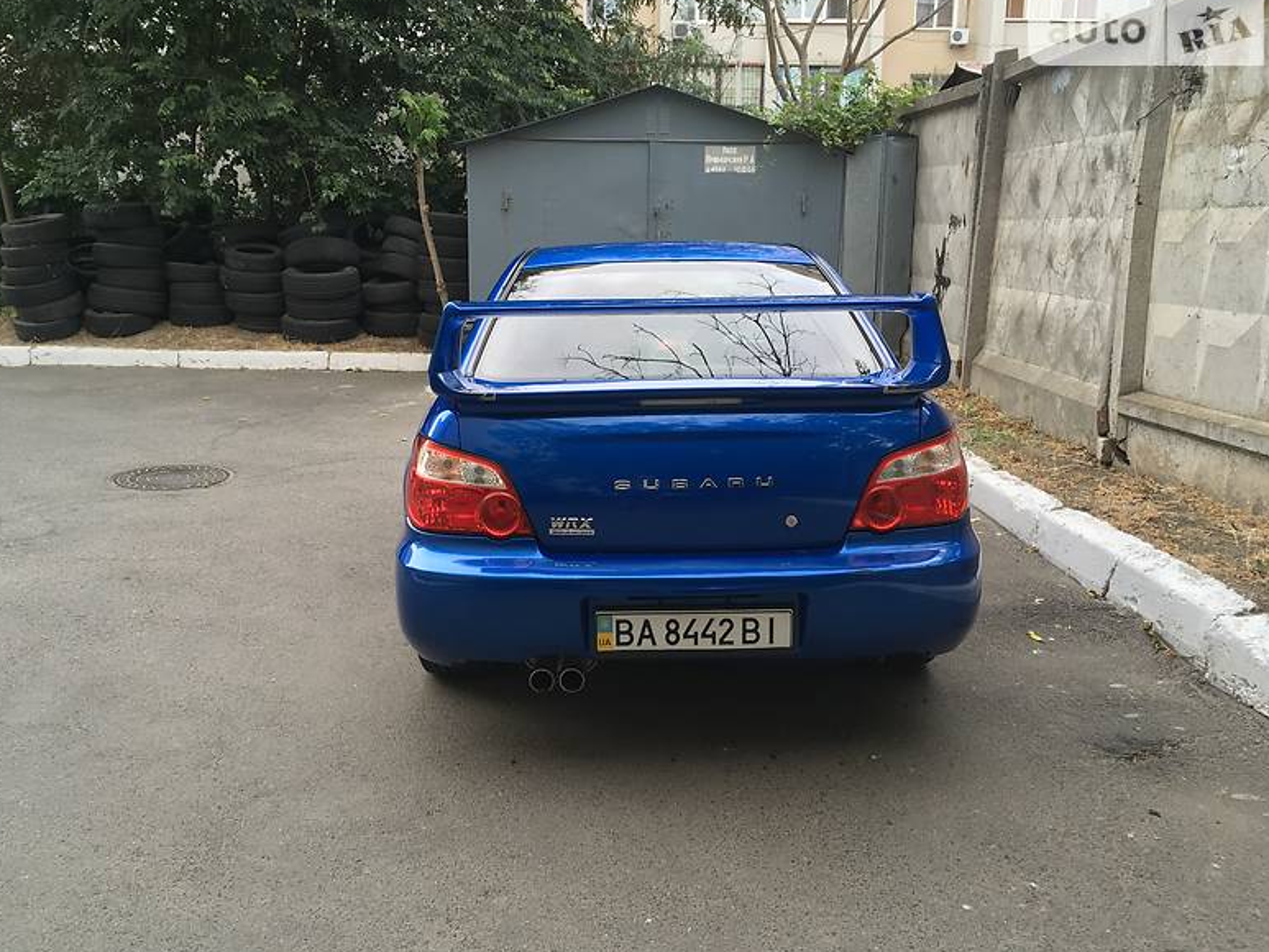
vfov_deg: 46.8
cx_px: 632
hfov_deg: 60.0
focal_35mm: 30
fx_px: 1100
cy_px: 468
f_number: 2.2
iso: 25
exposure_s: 1/100
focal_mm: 4.2
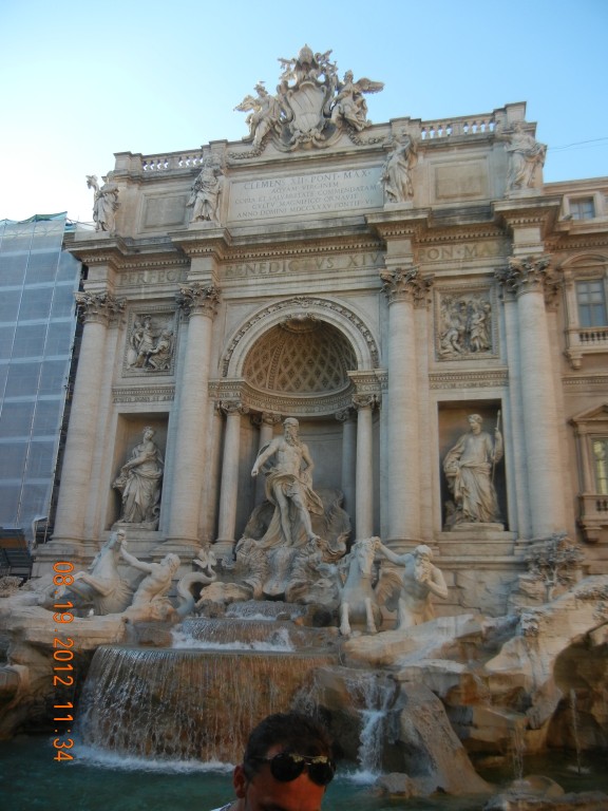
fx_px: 703
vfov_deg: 60.0
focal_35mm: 30
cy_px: 406
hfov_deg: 46.8
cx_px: 304
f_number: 3.5
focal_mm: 5.4
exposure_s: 1/421
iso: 160
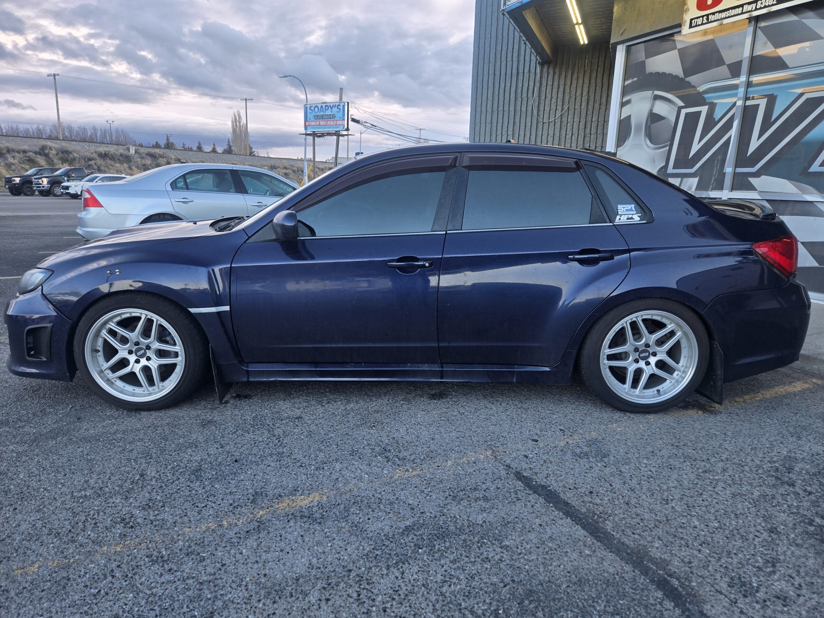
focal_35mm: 23
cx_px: 412
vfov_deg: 58.9
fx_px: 547
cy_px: 309
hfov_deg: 73.9
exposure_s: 1/180
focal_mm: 5.4
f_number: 1.8
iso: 64
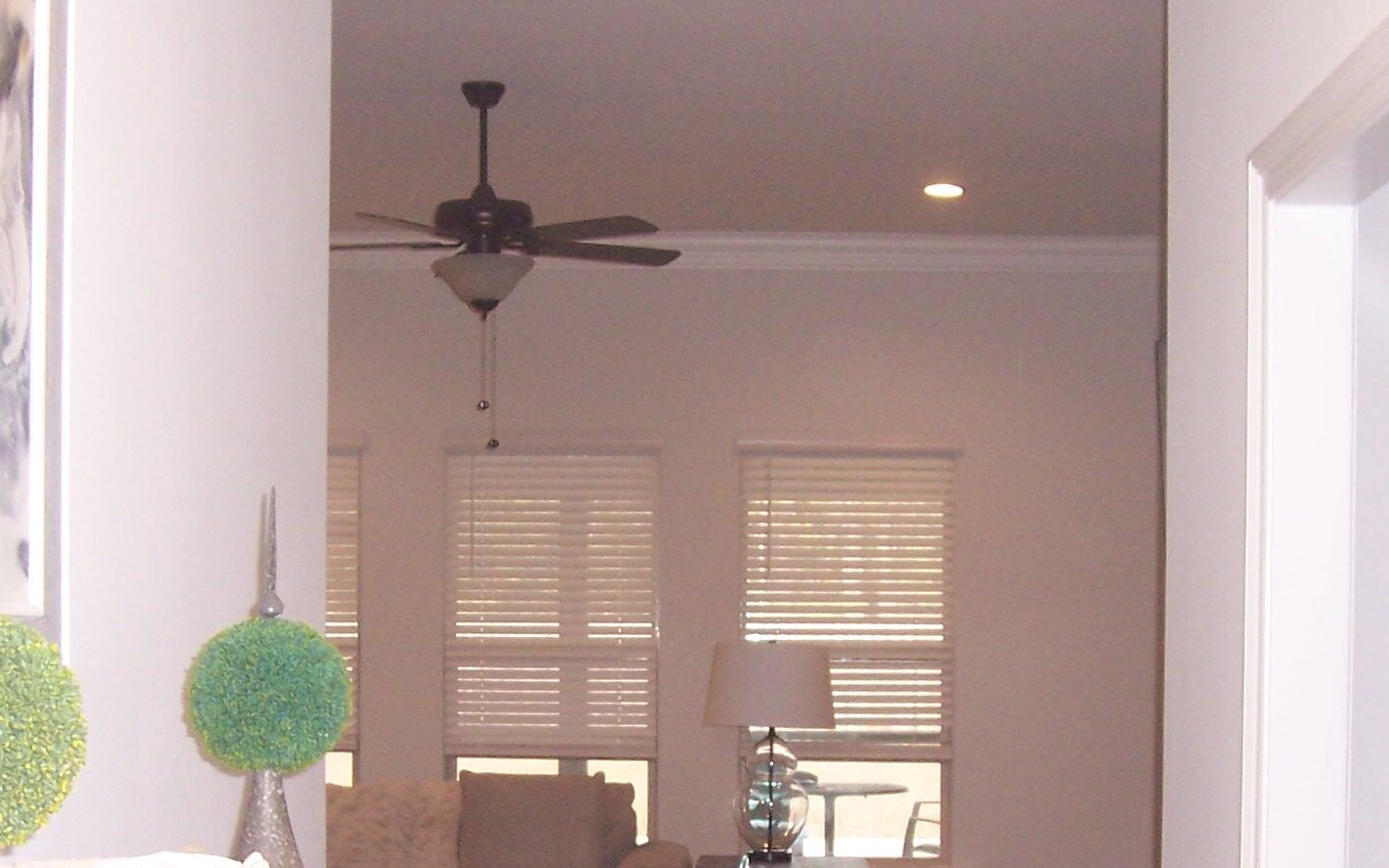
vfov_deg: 19.8
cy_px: 706
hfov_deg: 31.5
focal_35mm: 65
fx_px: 2461
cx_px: 722
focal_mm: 5.6
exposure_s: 1/60
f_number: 2.7
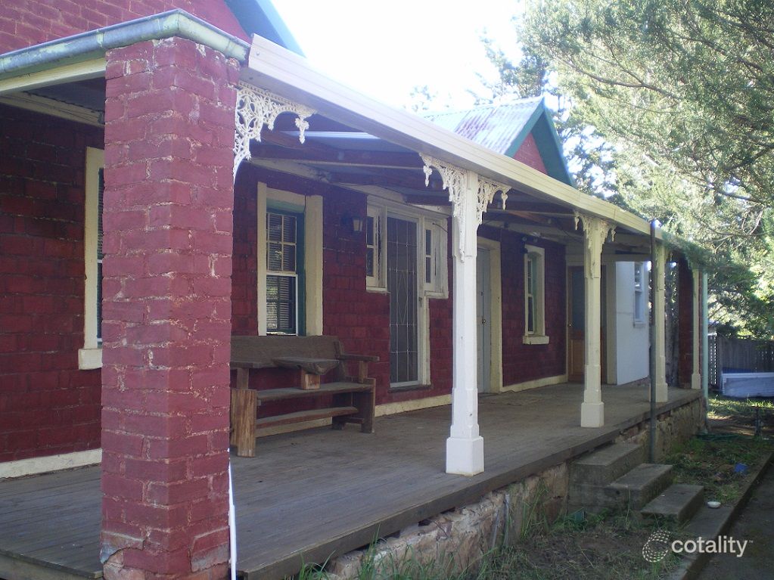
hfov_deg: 49.0
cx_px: 387
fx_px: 850
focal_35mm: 38
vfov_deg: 37.7
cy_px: 290
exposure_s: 1/50
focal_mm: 6.3
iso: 80
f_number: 3.1
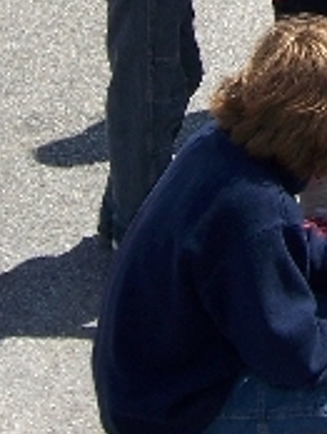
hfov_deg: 10.9
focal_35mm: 133
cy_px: -165
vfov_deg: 14.1
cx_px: 418
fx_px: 1671
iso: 80
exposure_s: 1/500
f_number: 4.5
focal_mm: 6.2
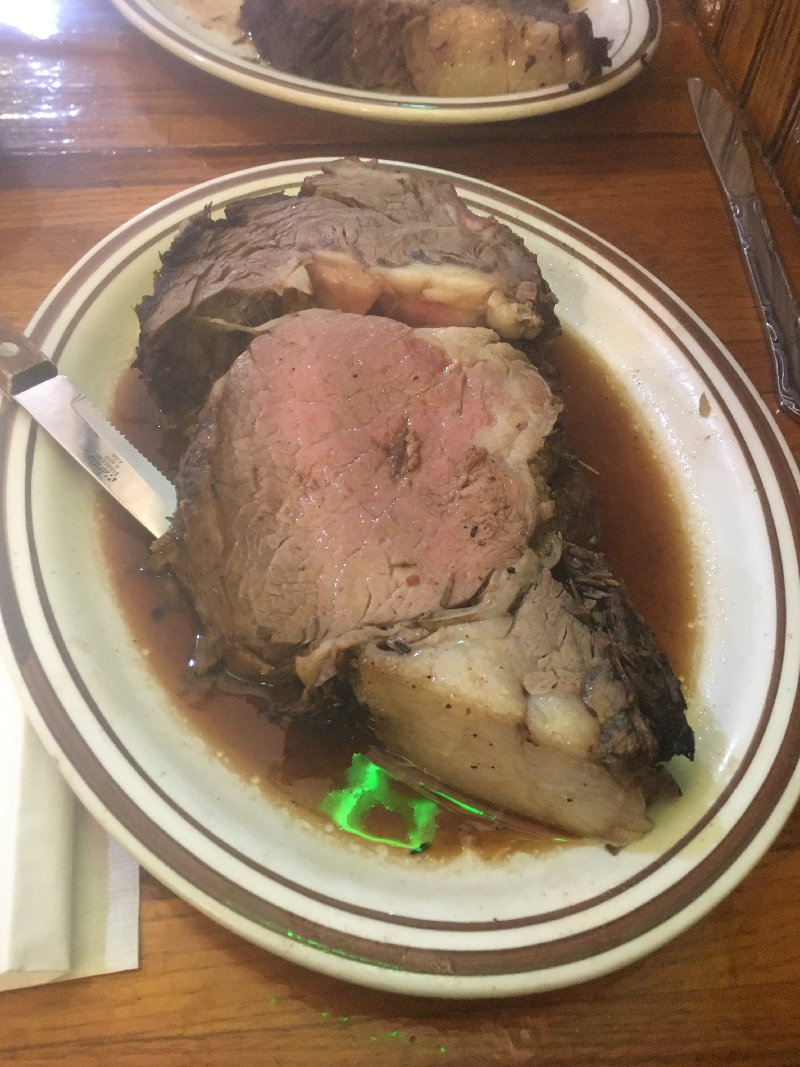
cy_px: 534
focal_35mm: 29
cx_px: 400
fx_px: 894
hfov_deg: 48.2
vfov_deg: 61.7
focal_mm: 4.15
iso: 250
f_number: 2.2
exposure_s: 1/15
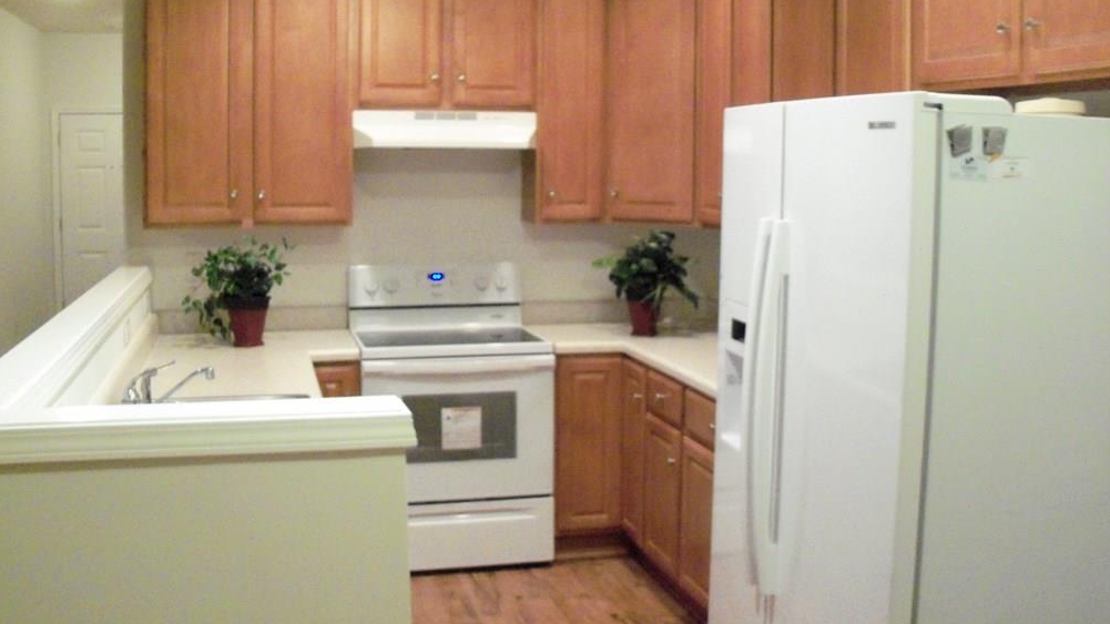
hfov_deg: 51.6
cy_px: 254
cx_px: 549
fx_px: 1148
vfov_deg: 30.4
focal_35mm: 39
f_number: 3
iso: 400
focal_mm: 6.3
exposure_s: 1/20
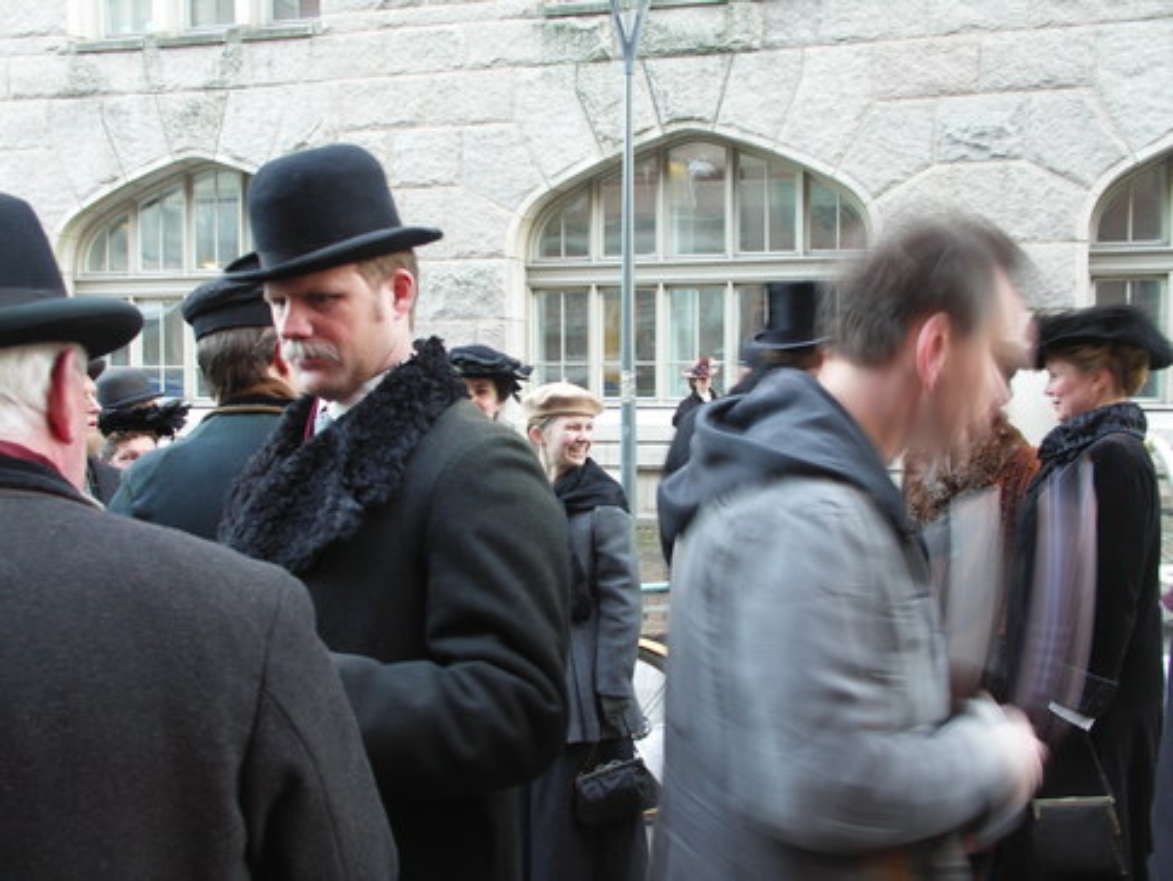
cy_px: 440
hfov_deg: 49.0
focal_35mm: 38
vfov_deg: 37.7
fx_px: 1288
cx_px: 586
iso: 100
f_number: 4.5
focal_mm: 10
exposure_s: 1/6
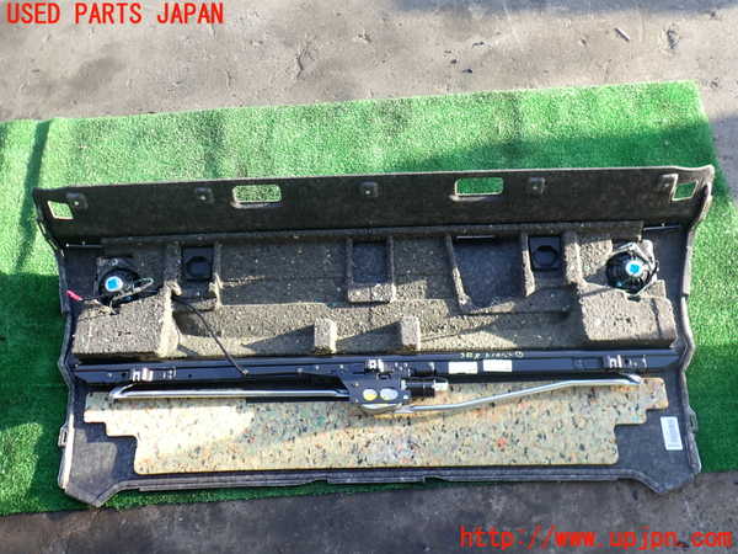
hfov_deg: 60.0
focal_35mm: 30
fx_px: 640
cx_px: 369
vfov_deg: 46.8
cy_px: 277
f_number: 2.3
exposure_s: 1/160
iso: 100
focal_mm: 5.4
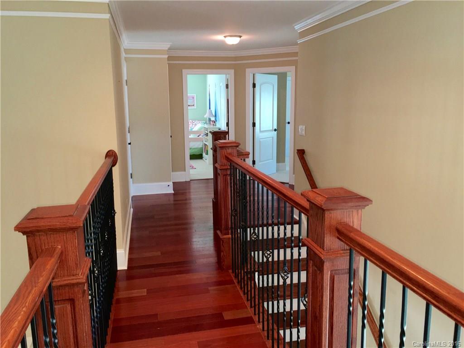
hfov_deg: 61.7
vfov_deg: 48.2
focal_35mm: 29
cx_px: 232
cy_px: 174
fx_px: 389
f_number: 2.2
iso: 64
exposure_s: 1/16
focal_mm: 4.15
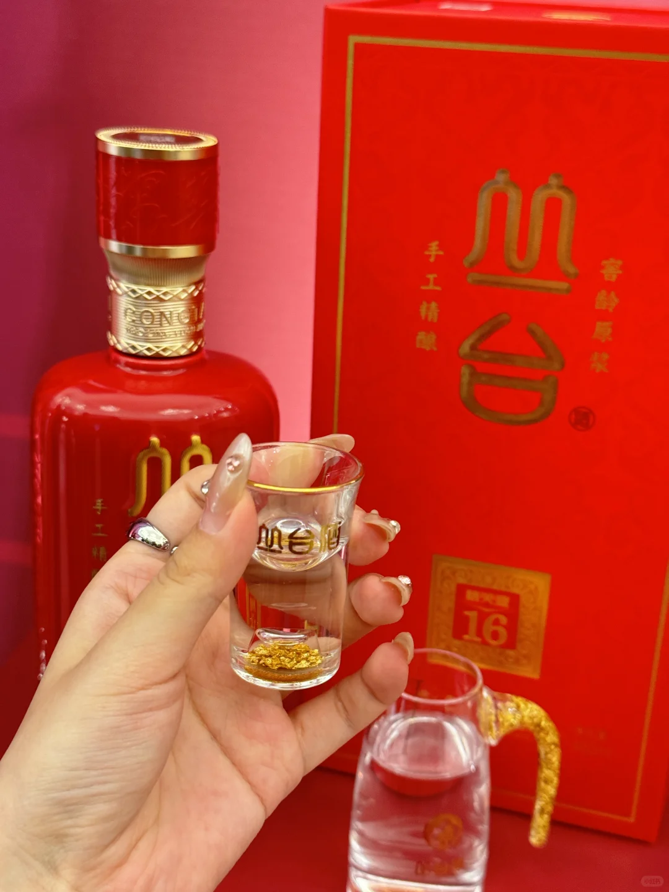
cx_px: 334
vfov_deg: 39.7
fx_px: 1237
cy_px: 446
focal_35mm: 48
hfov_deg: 30.3
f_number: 1.78
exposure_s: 1/33
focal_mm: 6.86
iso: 200
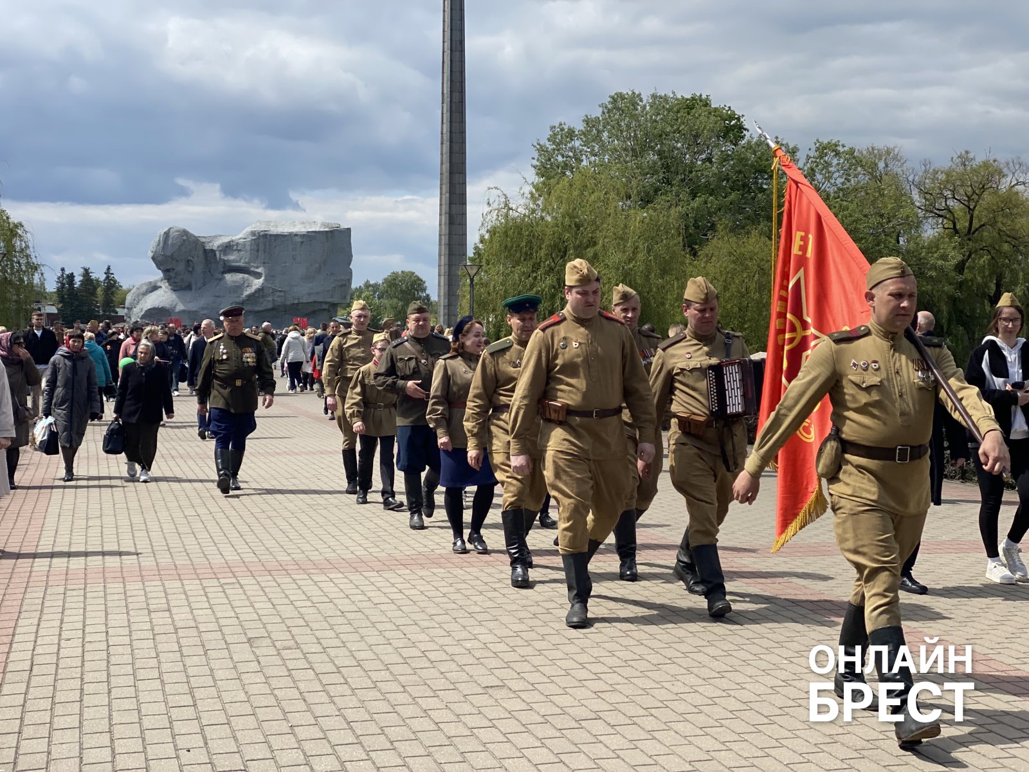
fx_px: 1546
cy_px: 386
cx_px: 514
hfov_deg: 36.8
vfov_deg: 28.0
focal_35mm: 52
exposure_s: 1/1453
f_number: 2
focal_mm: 6
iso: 20
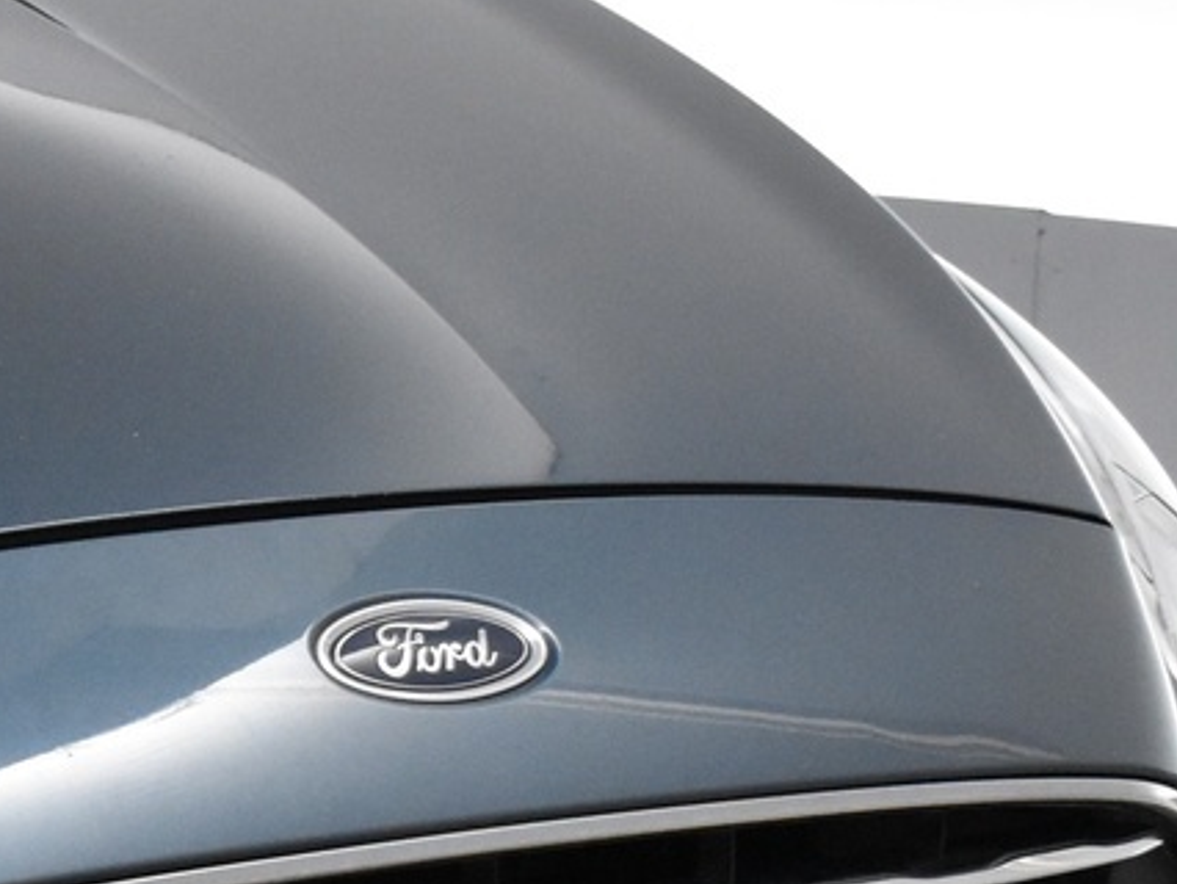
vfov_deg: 9.2
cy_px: 1069
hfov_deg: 11.8
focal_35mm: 159
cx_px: -695
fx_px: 5403
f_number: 5.6
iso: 3200
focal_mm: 29
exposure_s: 1/125
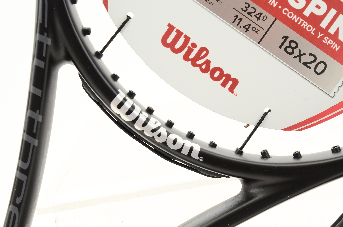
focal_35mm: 82
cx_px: 172
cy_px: 114
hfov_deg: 24.7
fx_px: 784
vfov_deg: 16.5
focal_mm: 55
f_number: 10
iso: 250
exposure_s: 1/80
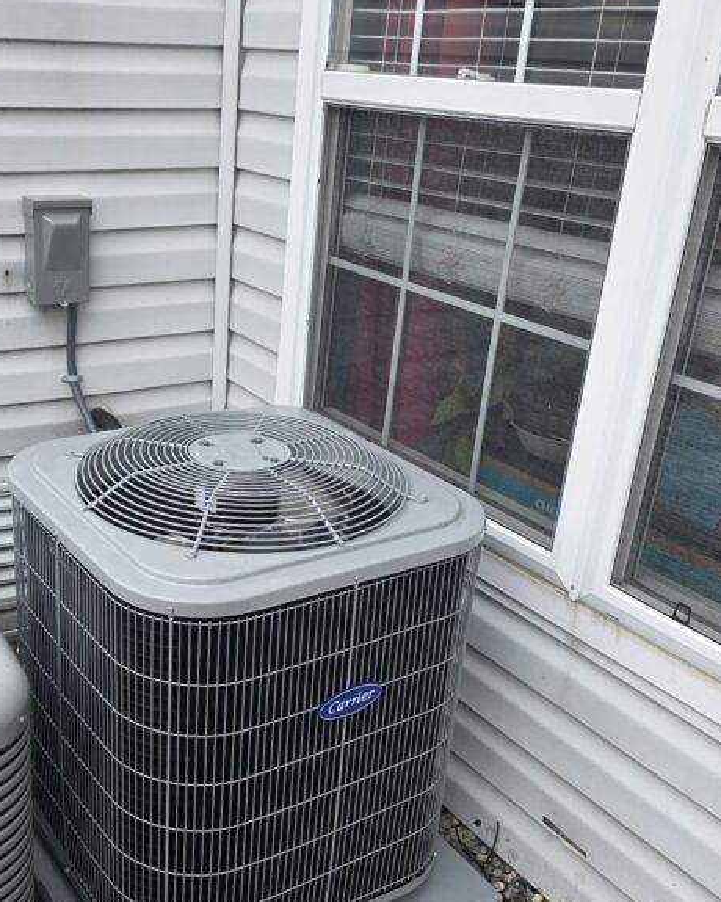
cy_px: 536
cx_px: 229
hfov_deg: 36.9
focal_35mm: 40
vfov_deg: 45.6
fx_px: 1067
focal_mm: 6.3
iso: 80
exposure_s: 1/180
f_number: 1.7
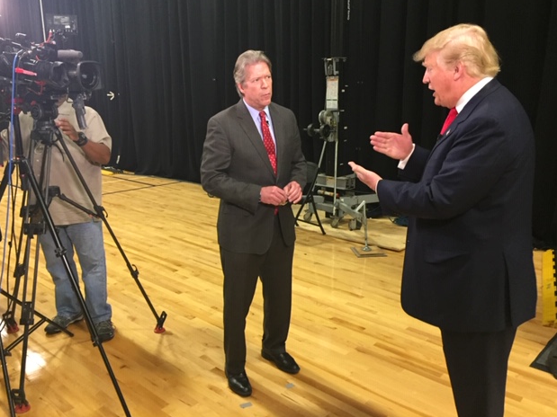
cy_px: 204
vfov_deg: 46.8
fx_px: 483
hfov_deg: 60.0
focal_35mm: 30
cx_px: 279
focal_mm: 4.15
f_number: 2.2
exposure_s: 1/20
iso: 250
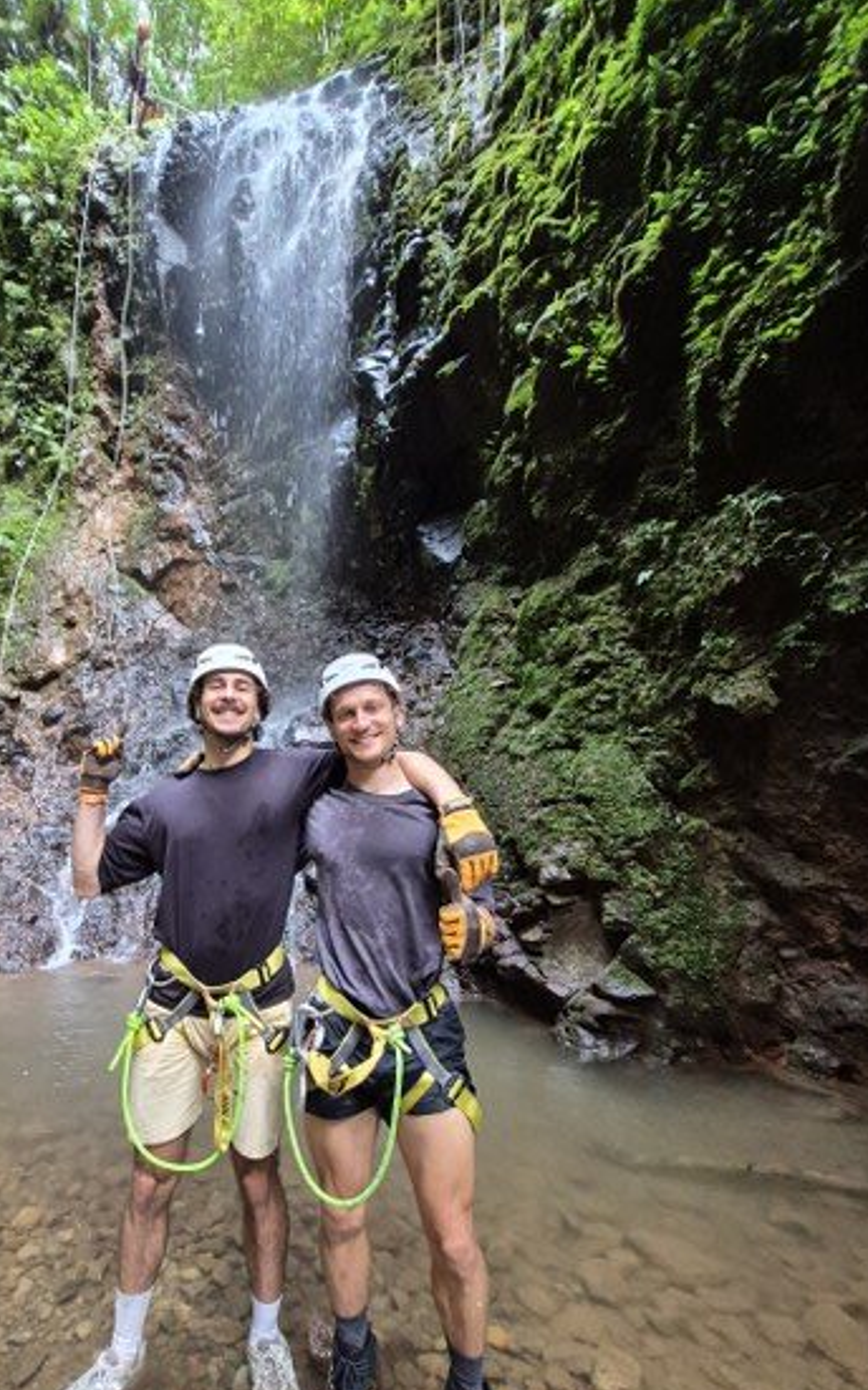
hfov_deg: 68.8
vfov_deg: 97.7
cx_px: 275
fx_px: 606
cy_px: 739
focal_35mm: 16
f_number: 2.2
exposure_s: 1/60
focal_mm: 1.74
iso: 640
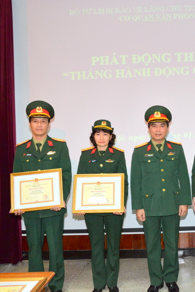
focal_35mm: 45
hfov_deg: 28.5
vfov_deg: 43.6
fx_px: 366
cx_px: 181
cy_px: 134
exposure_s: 1/60
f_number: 9
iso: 2000
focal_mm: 27
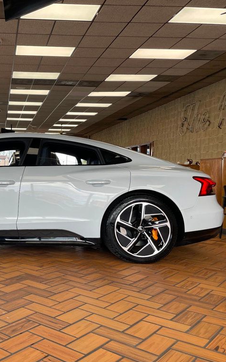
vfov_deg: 52.7
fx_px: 365
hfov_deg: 32.0
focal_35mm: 37
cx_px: 5
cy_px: 181
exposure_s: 1/266
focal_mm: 4.2
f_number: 1.6
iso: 32
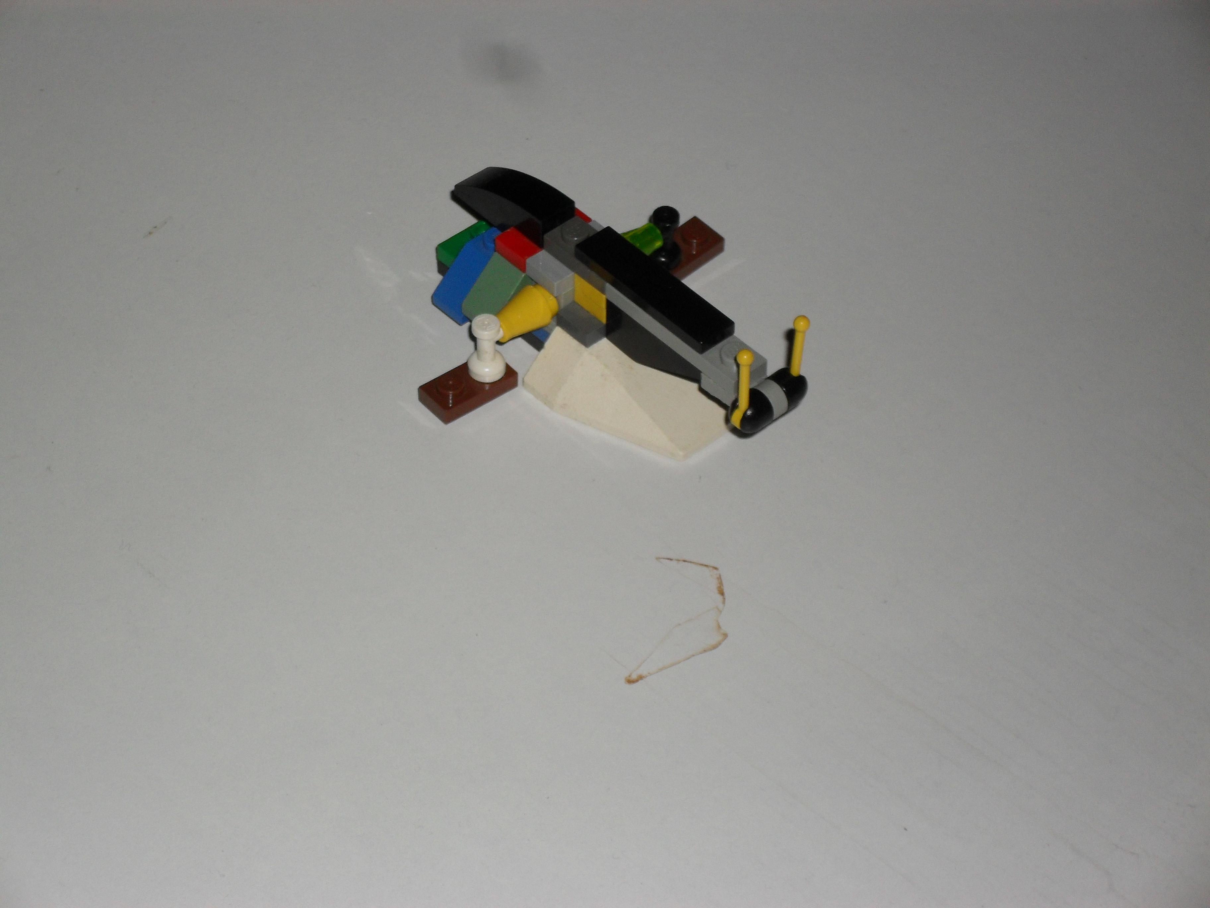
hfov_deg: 18.7
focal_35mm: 105
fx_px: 3670
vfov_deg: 14.1
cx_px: 605
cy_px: 454
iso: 100
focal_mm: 18.9
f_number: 5.8
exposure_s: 1/60
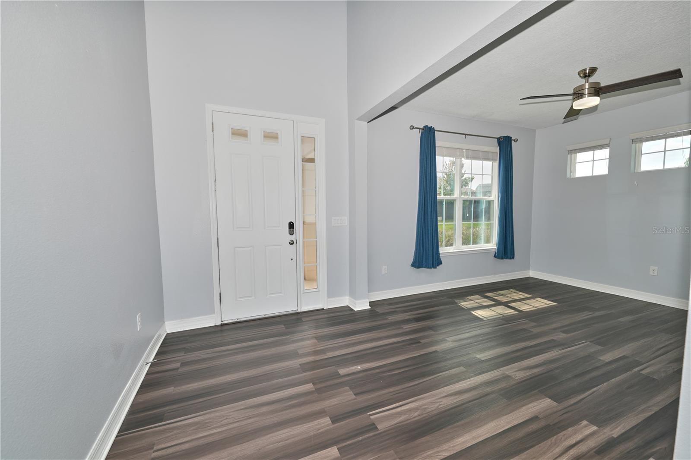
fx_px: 269
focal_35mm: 14
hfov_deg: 104.3
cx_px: 346
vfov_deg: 81.2
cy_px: 230
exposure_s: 1/200
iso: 100
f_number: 4
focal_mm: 14
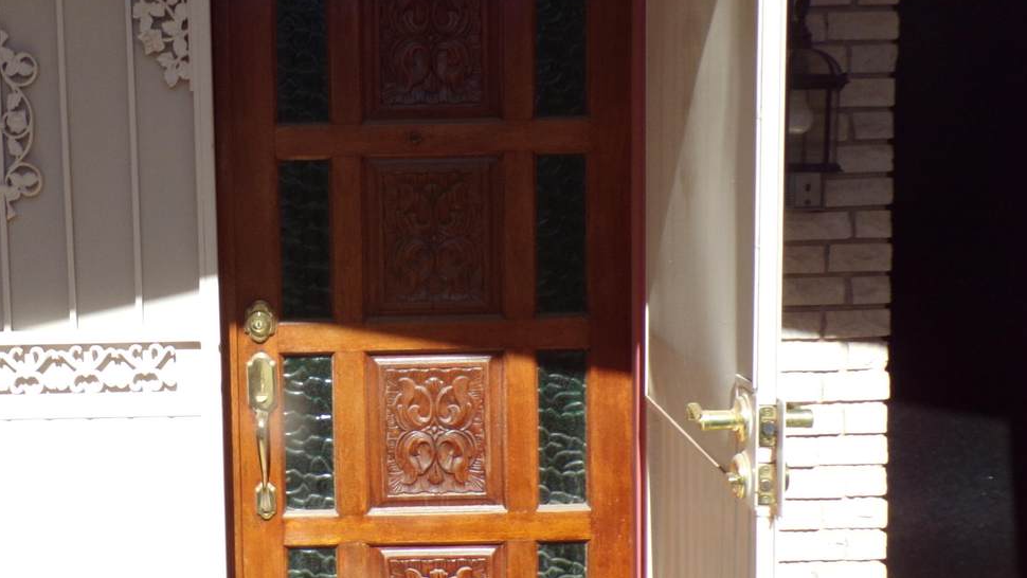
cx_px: 379
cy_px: 277
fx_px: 1253
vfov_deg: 26.0
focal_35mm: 46
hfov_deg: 44.2
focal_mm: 5.8
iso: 80
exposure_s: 1/480
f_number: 4.8
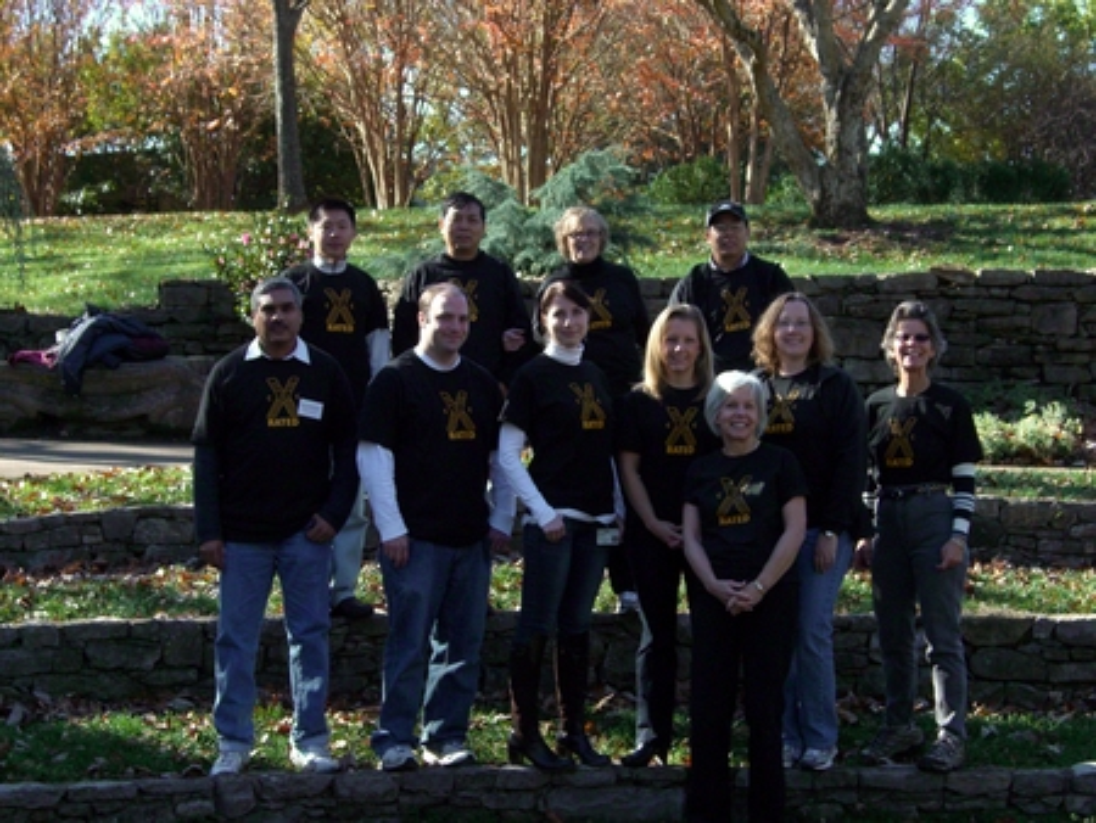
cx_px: 548
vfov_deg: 18.9
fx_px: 2471
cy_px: 412
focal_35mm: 78
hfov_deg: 25.0
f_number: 4.3
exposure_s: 1/500
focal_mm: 16.3
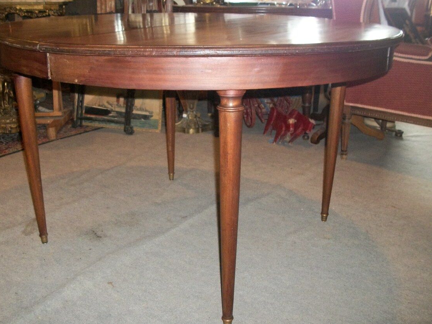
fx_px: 462
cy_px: 161
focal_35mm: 37
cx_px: 186
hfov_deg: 50.0
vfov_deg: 38.7
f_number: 2.9
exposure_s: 1/30
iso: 250
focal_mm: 5.7
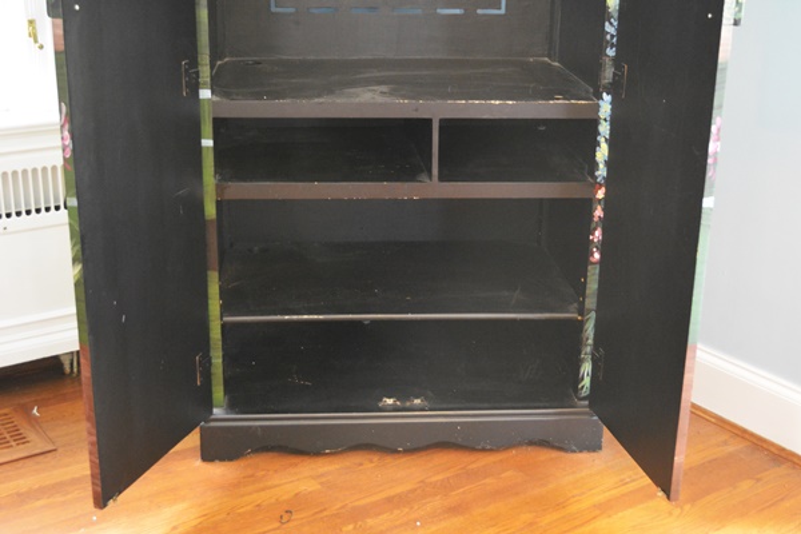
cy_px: 267
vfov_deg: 28.1
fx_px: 1068
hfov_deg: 41.1
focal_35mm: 48
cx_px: 400
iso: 3200
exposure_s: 1/30
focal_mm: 32
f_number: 4.8
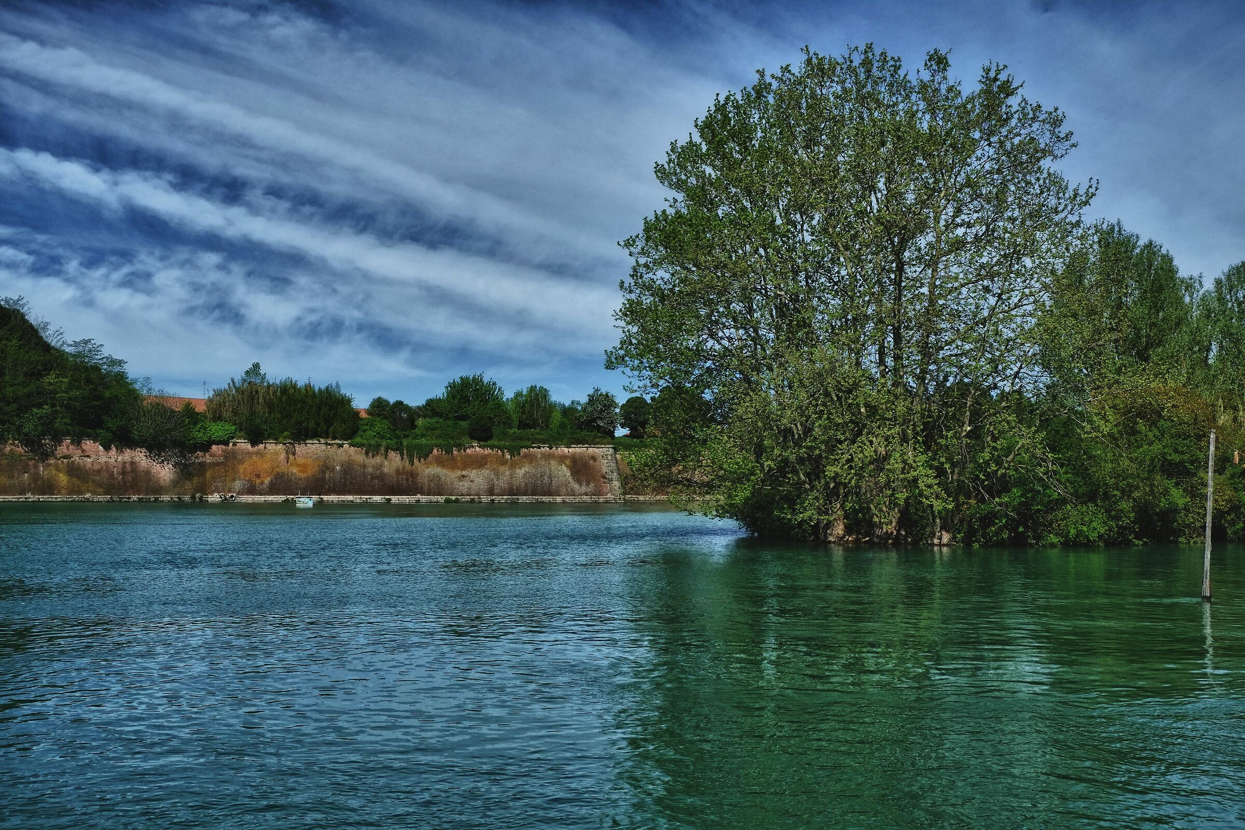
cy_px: 415
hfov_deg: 50.7
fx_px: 1314
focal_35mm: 38
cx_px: 622
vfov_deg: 35.1
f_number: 11
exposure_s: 1/250
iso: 100
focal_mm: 25.4
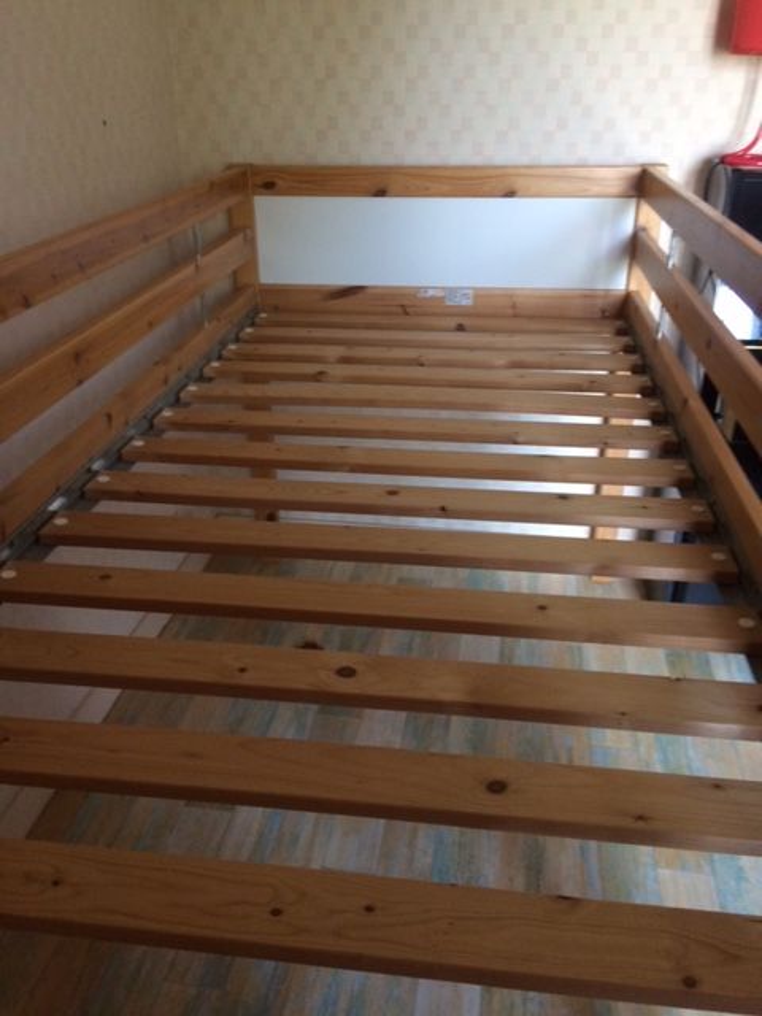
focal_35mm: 29
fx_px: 851
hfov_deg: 48.2
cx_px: 381
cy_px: 508
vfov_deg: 61.7
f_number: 2.2
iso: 160
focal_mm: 4.15
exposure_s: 1/33
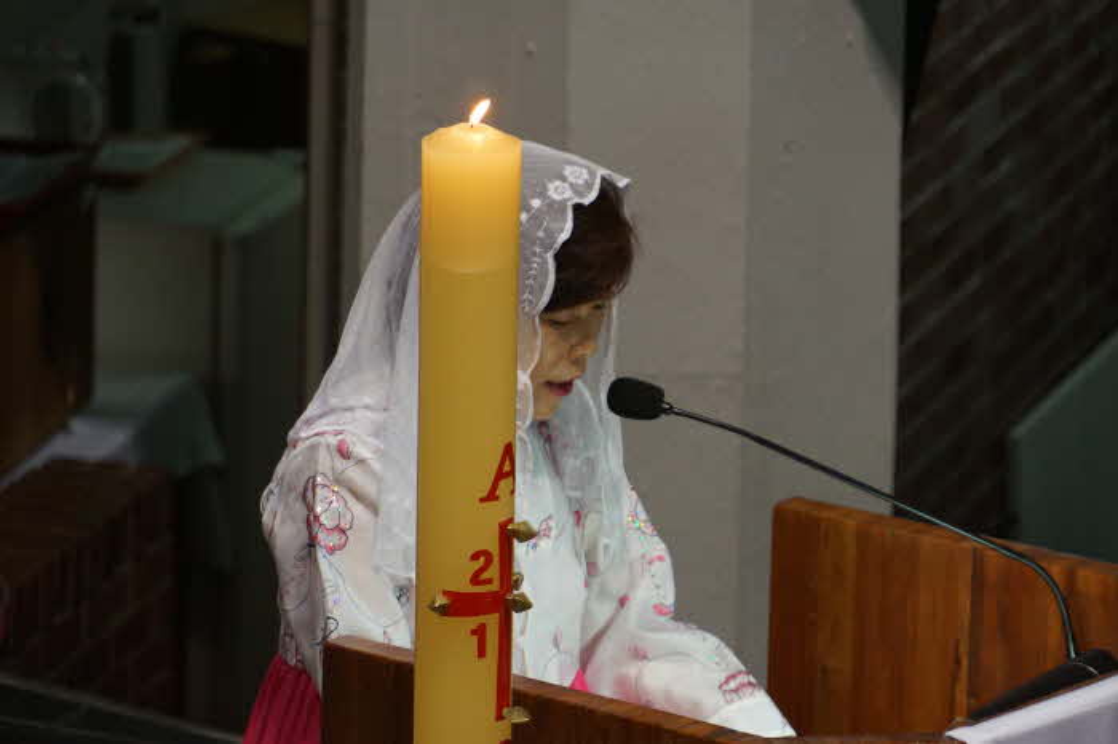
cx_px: 559
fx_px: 9312
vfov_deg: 4.6
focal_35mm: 300
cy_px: 372
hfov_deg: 6.9
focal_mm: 200
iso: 1250
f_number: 6.3
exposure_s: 1/60
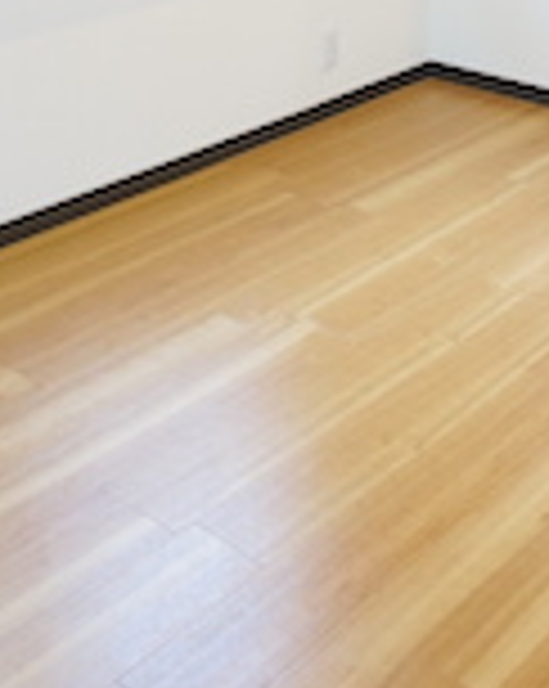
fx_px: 1180
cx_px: 436
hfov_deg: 25.7
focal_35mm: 58
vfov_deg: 26.8
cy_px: -234
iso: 640
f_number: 4
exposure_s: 1/60
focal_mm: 10
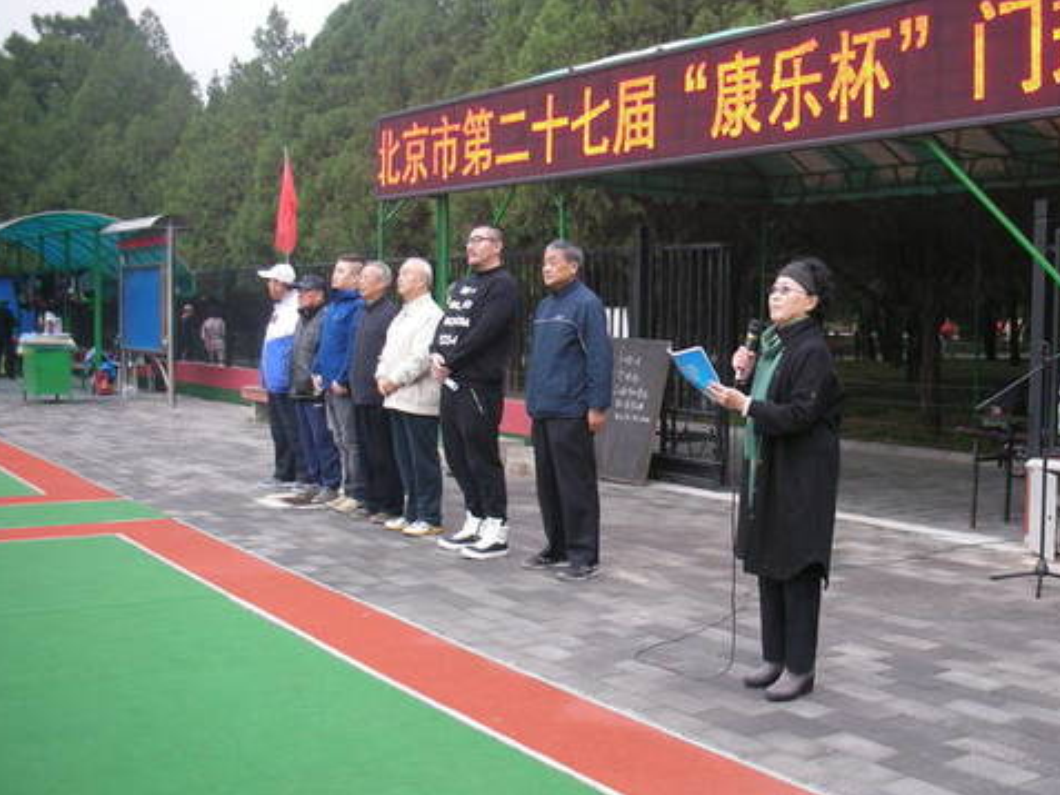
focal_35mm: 44
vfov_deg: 32.9
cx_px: 640
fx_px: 1348
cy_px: 391
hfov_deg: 42.7
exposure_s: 1/124
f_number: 2.8
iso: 113
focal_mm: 5.8
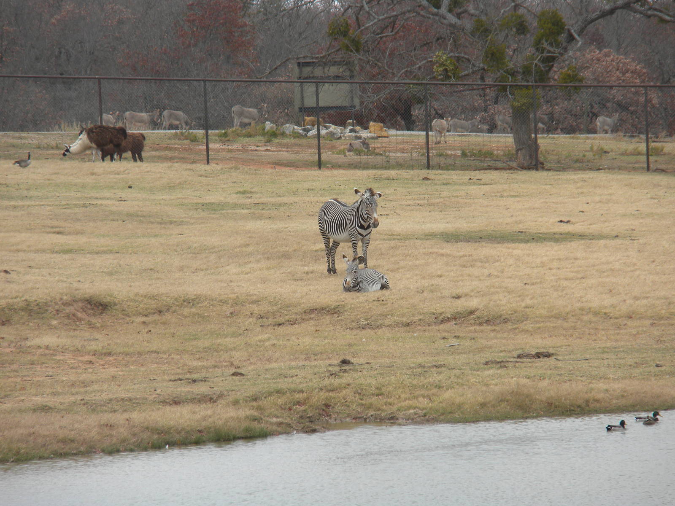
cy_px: 253
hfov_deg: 7.6
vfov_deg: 5.7
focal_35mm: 260
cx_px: 338
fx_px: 5070
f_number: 5.3
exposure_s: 1/116
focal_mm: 46.2
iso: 64
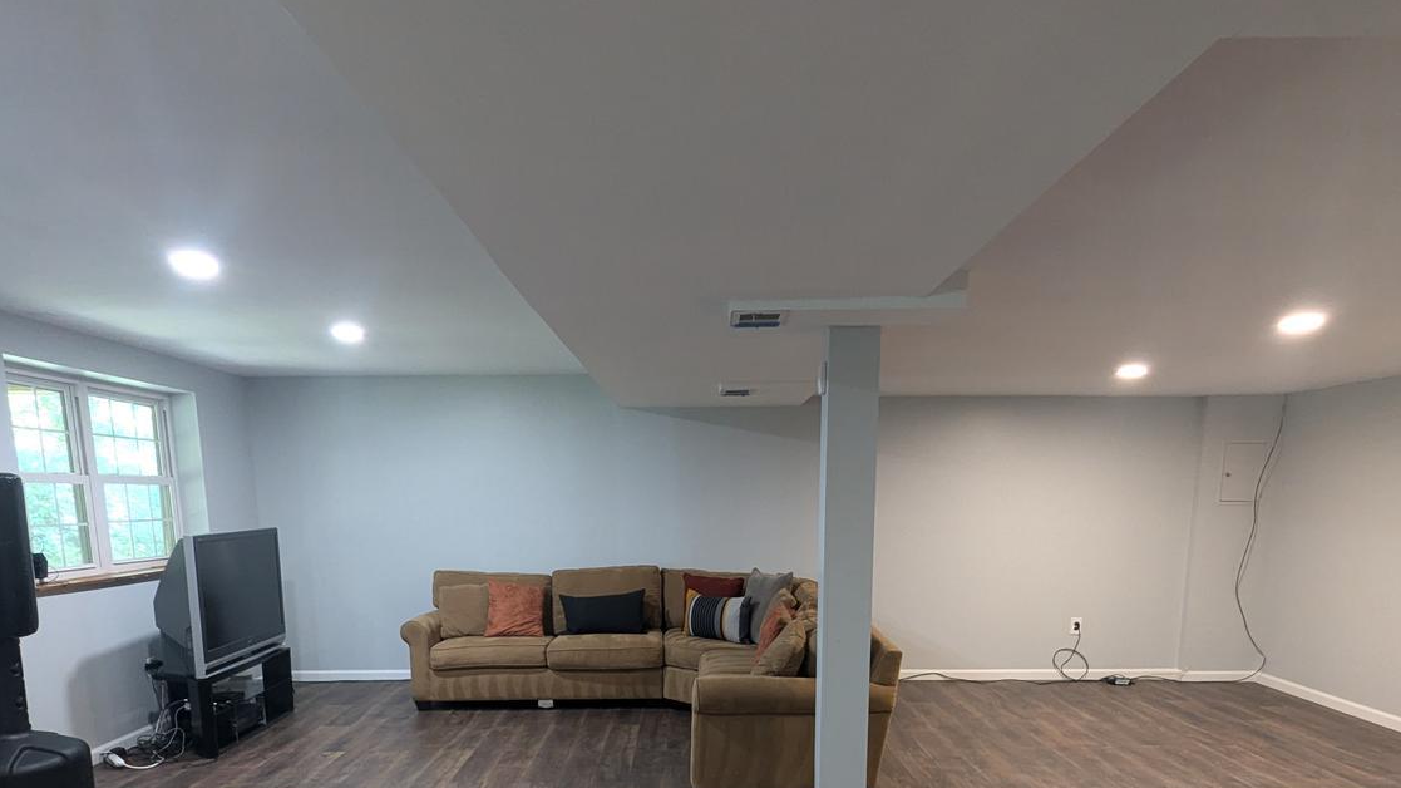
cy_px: 678
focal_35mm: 24
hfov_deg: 76.3
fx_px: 891
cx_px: 702
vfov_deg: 44.3
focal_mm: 2.35
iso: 308
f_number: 2.2
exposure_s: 1/24
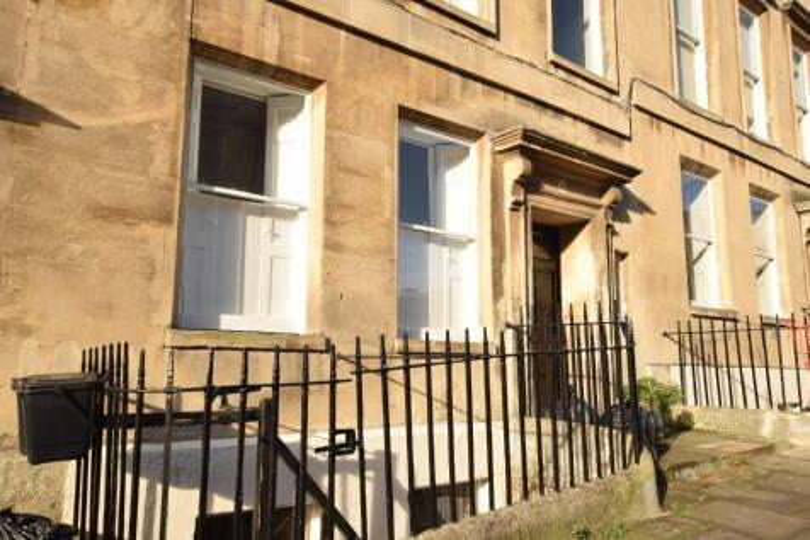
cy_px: 270
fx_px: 675
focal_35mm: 30
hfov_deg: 61.9
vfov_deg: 43.6
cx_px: 405
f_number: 7.1
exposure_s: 1/200
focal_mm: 20
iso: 200
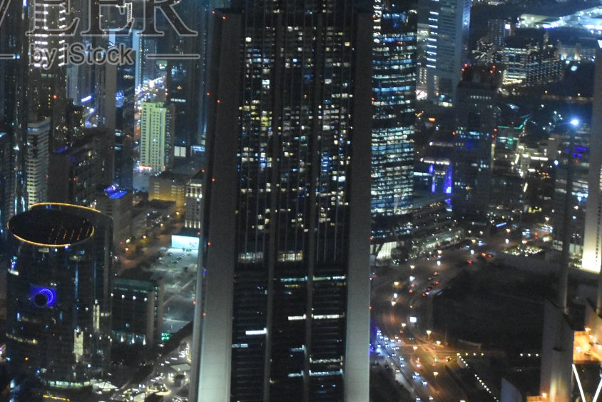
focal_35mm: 108
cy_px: 22
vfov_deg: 12.6
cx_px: 80
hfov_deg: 18.7
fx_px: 1806
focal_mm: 38
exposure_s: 1/60
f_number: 4.2
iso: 10000
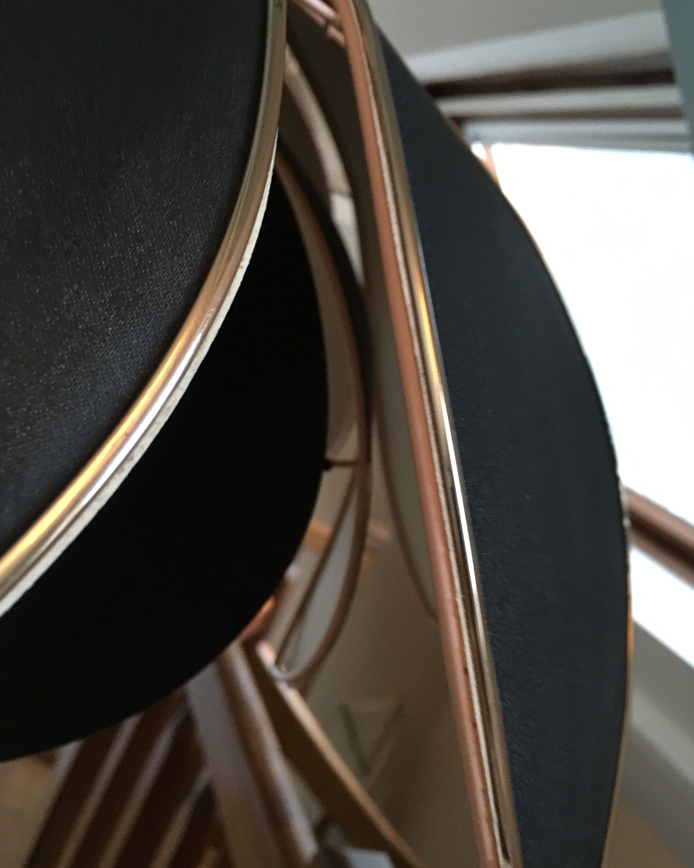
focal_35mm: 31
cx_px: 352
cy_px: 431
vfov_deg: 57.2
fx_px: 796
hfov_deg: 47.1
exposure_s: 1/17
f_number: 2.2
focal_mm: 4.15
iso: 200
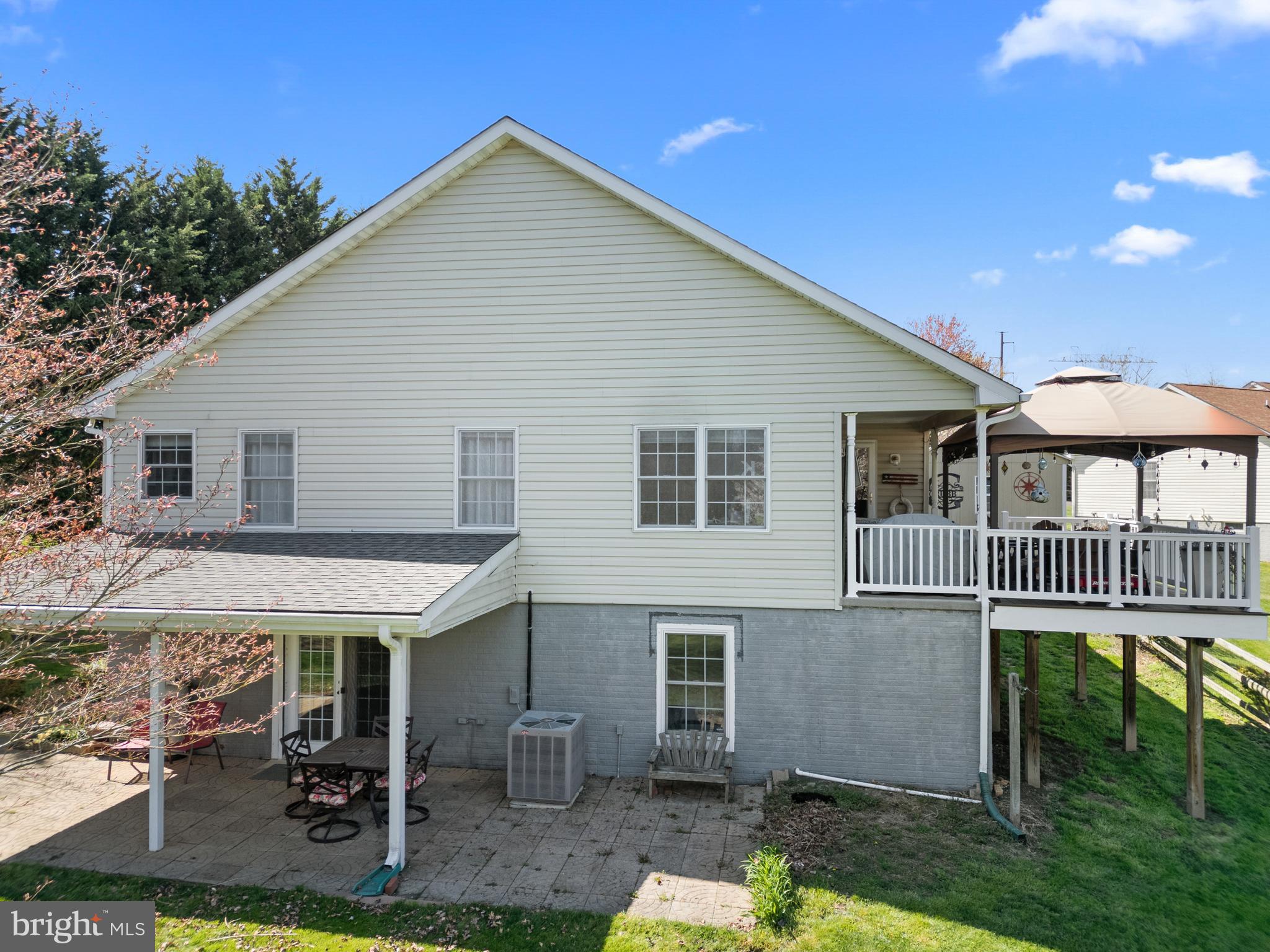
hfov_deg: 71.6
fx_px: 881
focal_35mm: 24
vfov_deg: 56.8
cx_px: 635
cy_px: 476
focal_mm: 6.72
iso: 100
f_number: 1.7
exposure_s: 1/1500
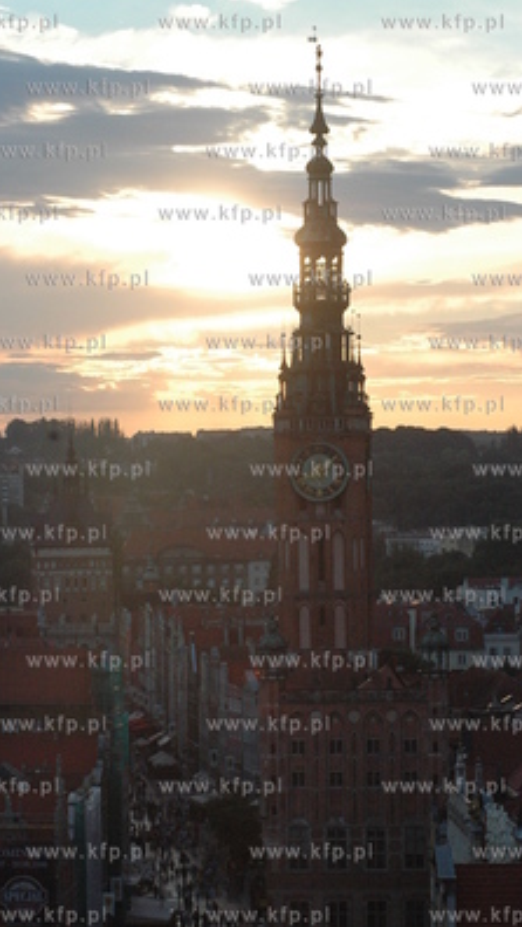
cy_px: 466
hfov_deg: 9.6
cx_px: 236
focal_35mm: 127
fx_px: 3122
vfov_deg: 16.9
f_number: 13
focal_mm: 80
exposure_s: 1/640
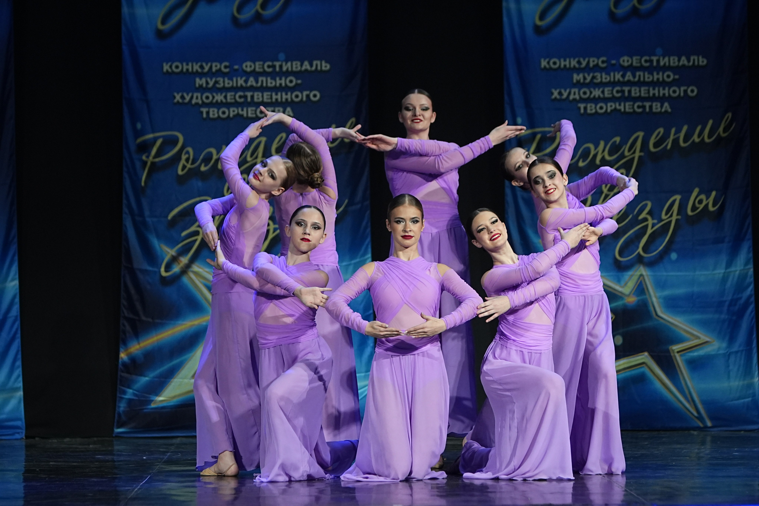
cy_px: 253
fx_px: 3943
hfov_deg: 11.0
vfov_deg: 7.3
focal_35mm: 187
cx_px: 380
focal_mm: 125
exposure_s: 1/320
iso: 1600
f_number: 2.8
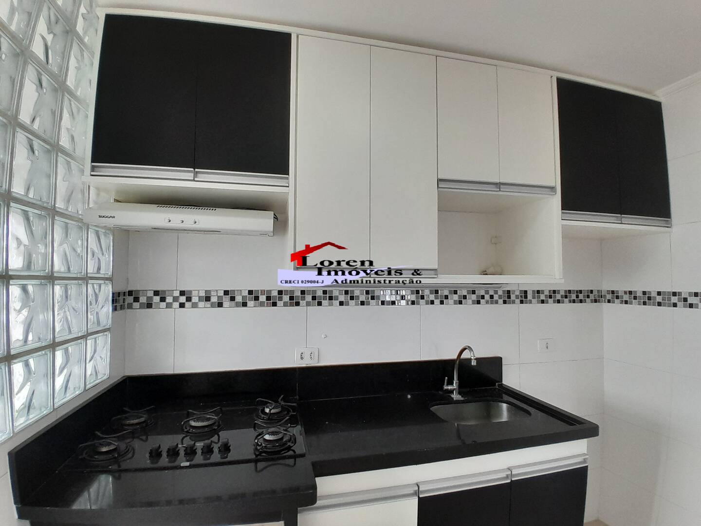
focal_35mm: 17
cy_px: 263
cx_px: 350
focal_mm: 1.46
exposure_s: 1/60
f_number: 2.2
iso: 50
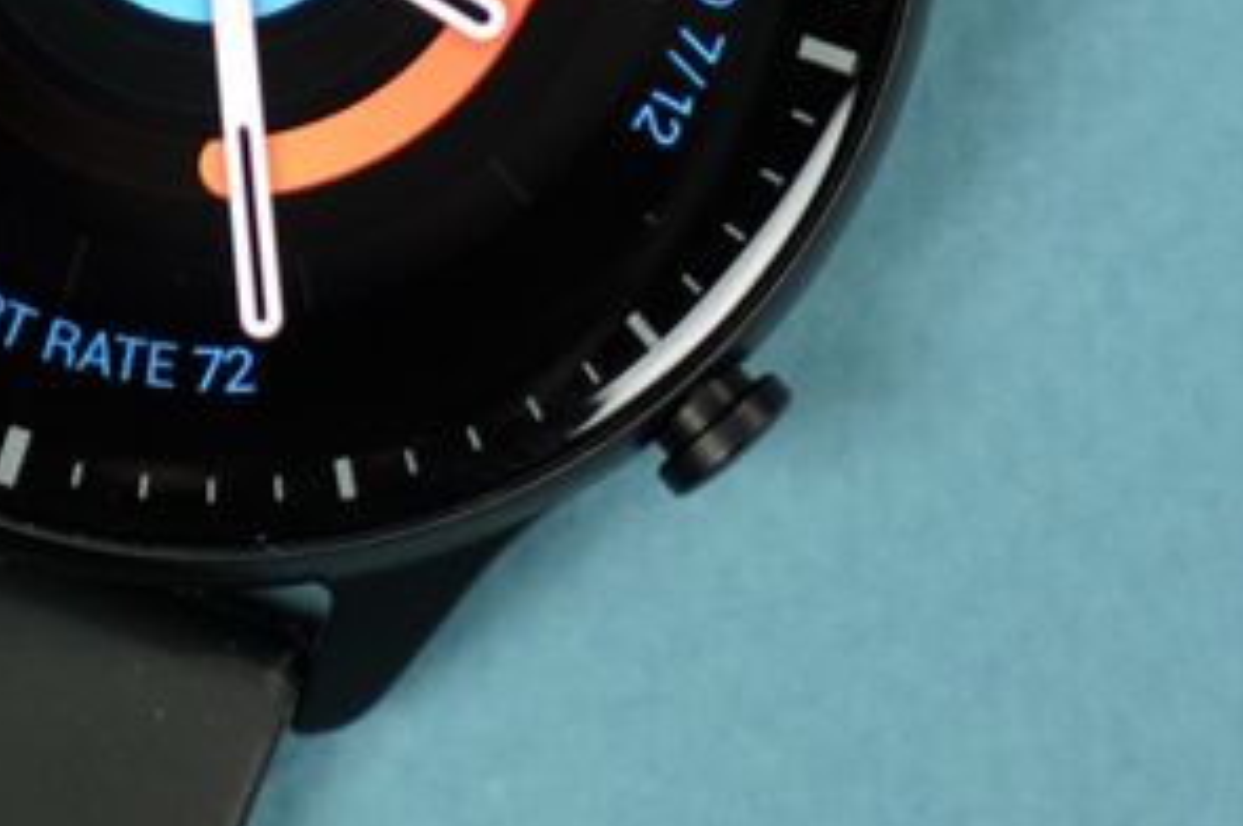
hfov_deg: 9.0
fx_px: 7864
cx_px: 137
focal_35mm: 228
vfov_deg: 6.0
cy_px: -152
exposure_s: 1/50
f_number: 4
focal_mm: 70
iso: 160
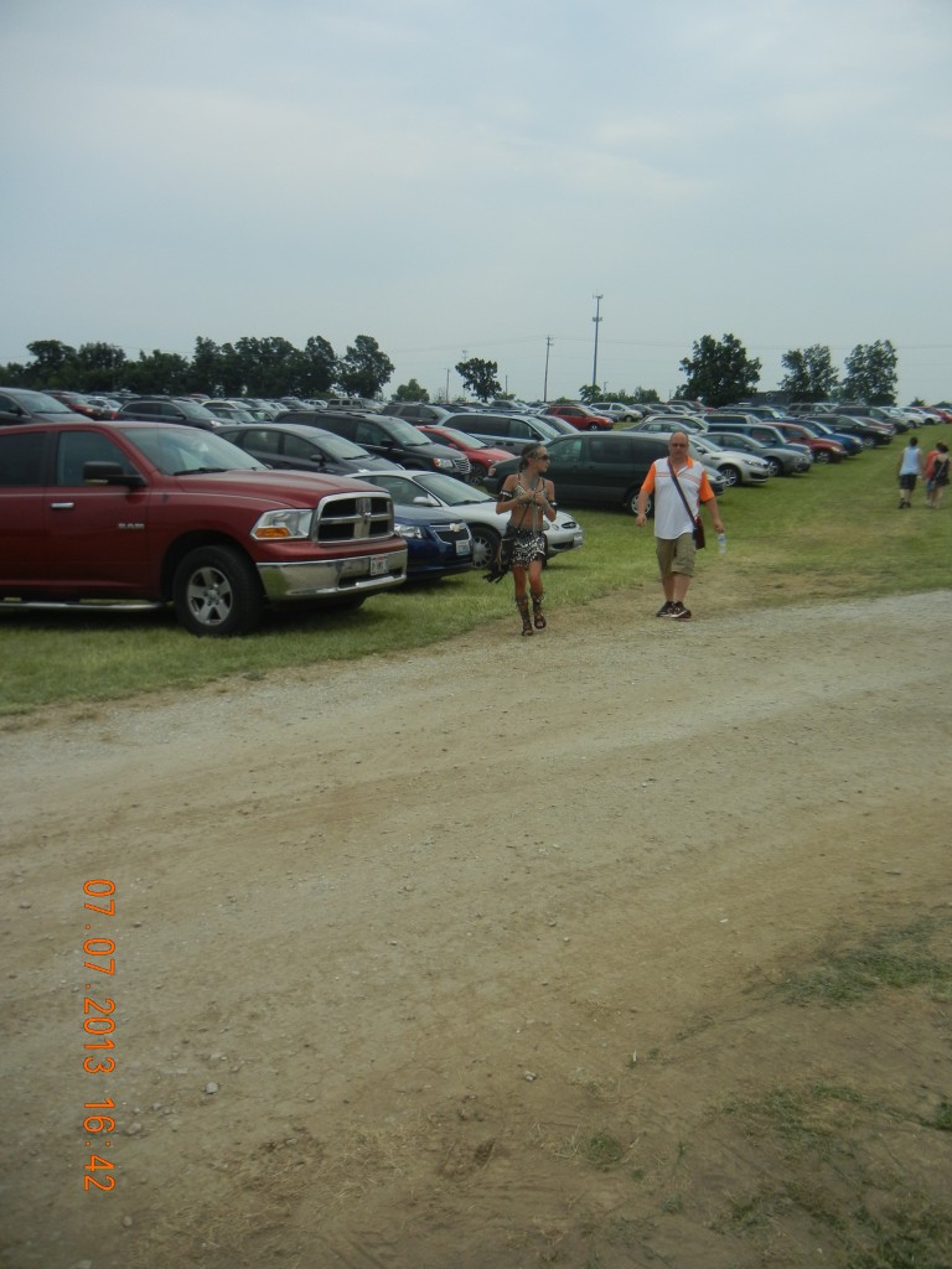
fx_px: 1100
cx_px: 476
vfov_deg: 60.0
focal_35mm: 30
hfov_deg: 46.8
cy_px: 634
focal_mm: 5.4
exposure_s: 1/352
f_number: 7
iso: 160
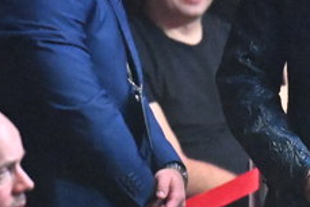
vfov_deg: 1.5
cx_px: 366
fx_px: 7772
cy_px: 47
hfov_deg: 2.3
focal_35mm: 902
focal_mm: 200
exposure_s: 1/800
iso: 8000
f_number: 2.8
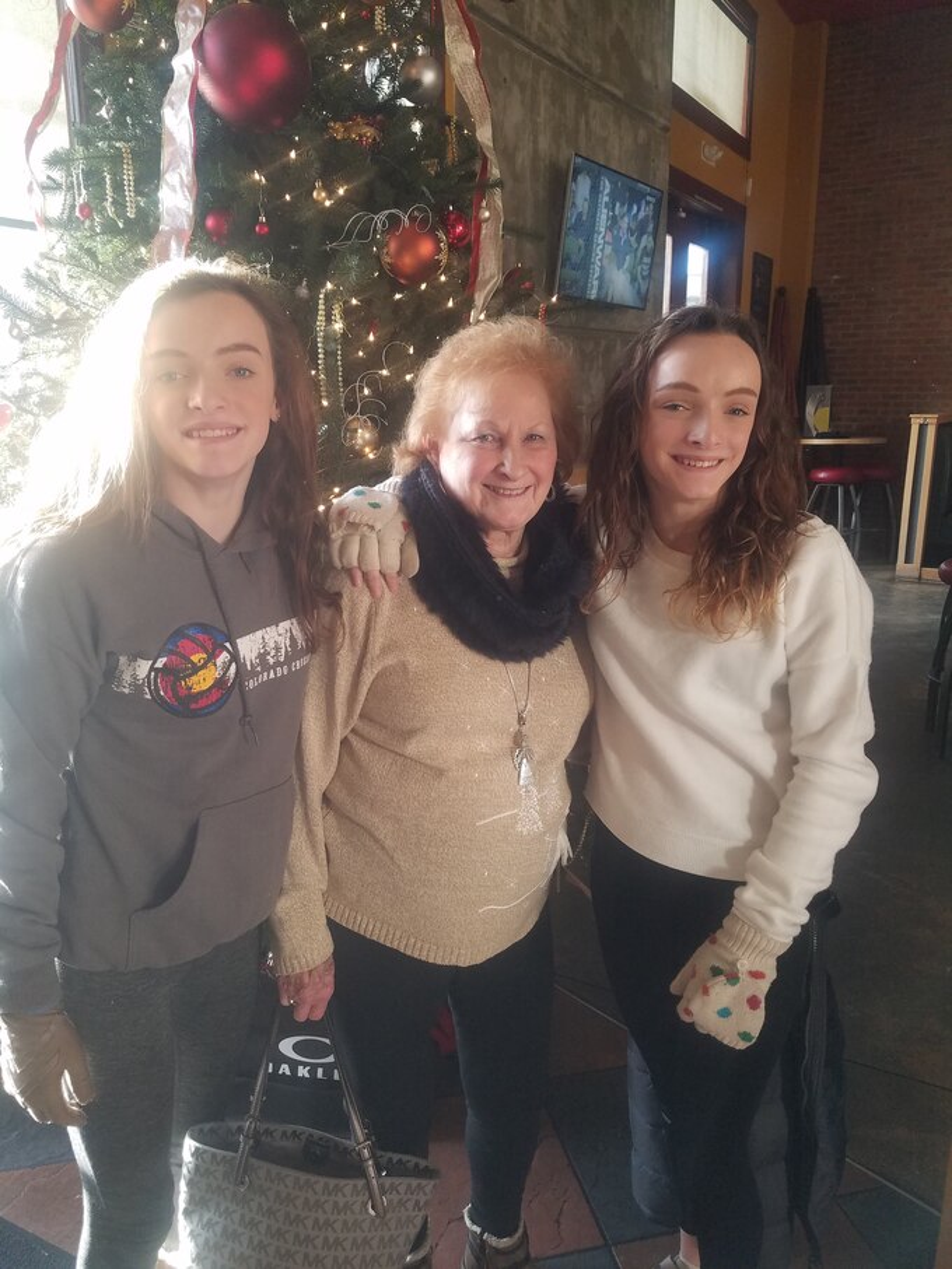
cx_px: 476
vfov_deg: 67.3
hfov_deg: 53.1
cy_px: 634
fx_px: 954
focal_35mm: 26
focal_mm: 4.2
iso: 125
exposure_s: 1/60
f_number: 1.7
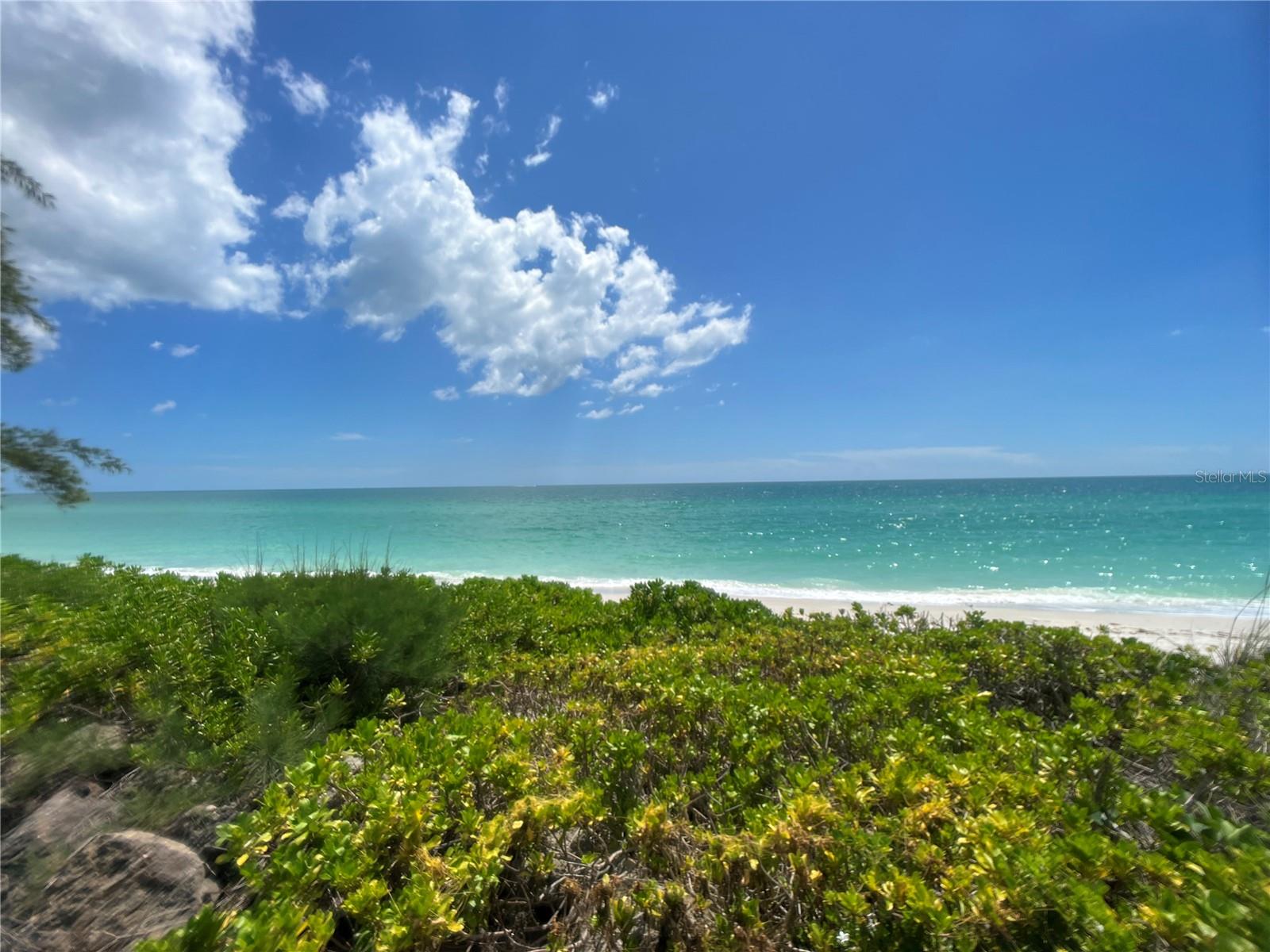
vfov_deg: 53.1
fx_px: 954
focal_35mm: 26
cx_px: 635
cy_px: 476
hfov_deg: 67.3
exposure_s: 1/8696
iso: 50
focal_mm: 5.7
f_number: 1.5
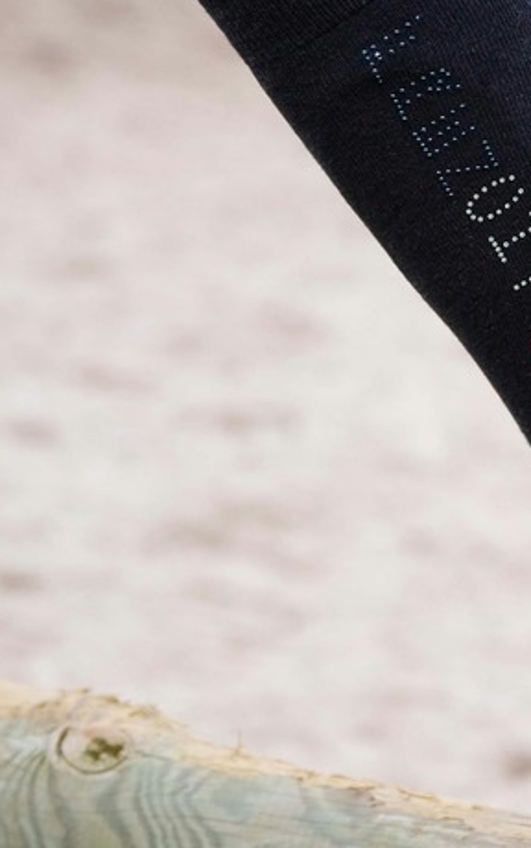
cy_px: 260
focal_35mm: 238
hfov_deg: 5.5
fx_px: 5504
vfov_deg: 8.8
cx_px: 549
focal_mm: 70
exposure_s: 1/500
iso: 400
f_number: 4
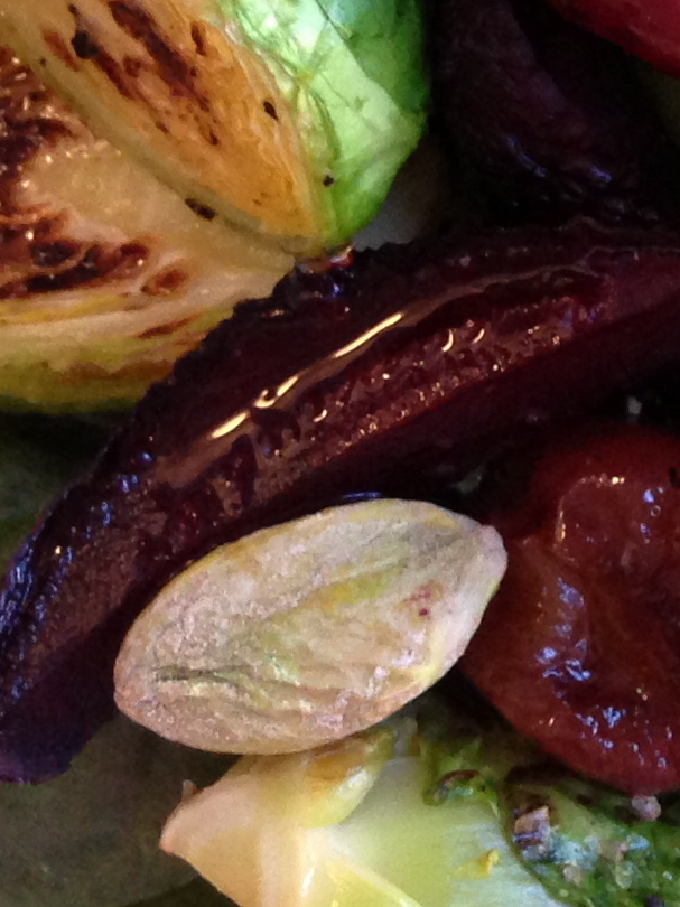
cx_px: 1311
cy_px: -318
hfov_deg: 10.4
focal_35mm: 133
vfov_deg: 14.2
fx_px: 3485
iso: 160
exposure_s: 1/20
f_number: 2.4
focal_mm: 4.13
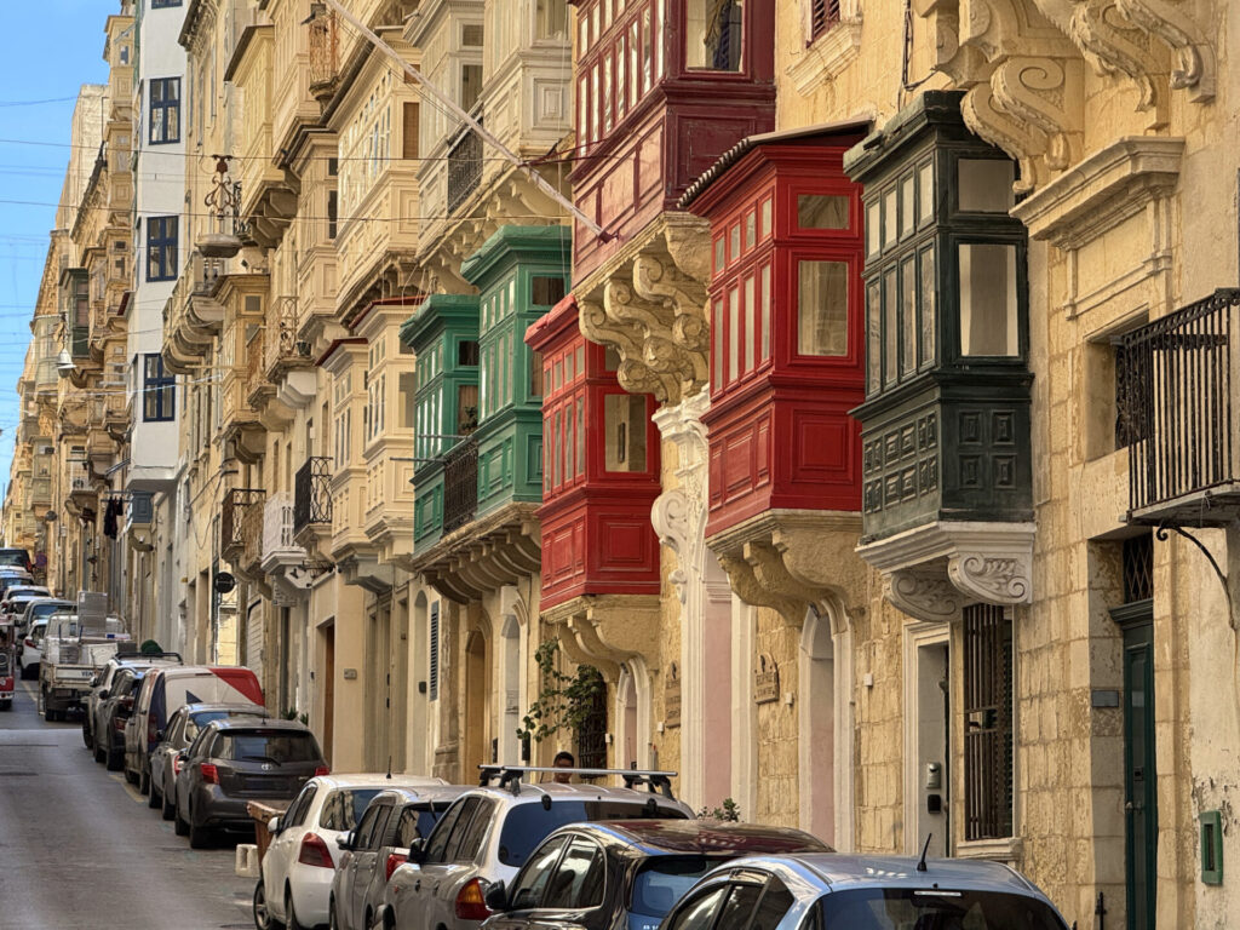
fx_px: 4299
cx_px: 620
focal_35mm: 120
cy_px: 465
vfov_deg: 12.3
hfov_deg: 16.4
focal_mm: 15.7
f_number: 2.8
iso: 50
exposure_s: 1/311
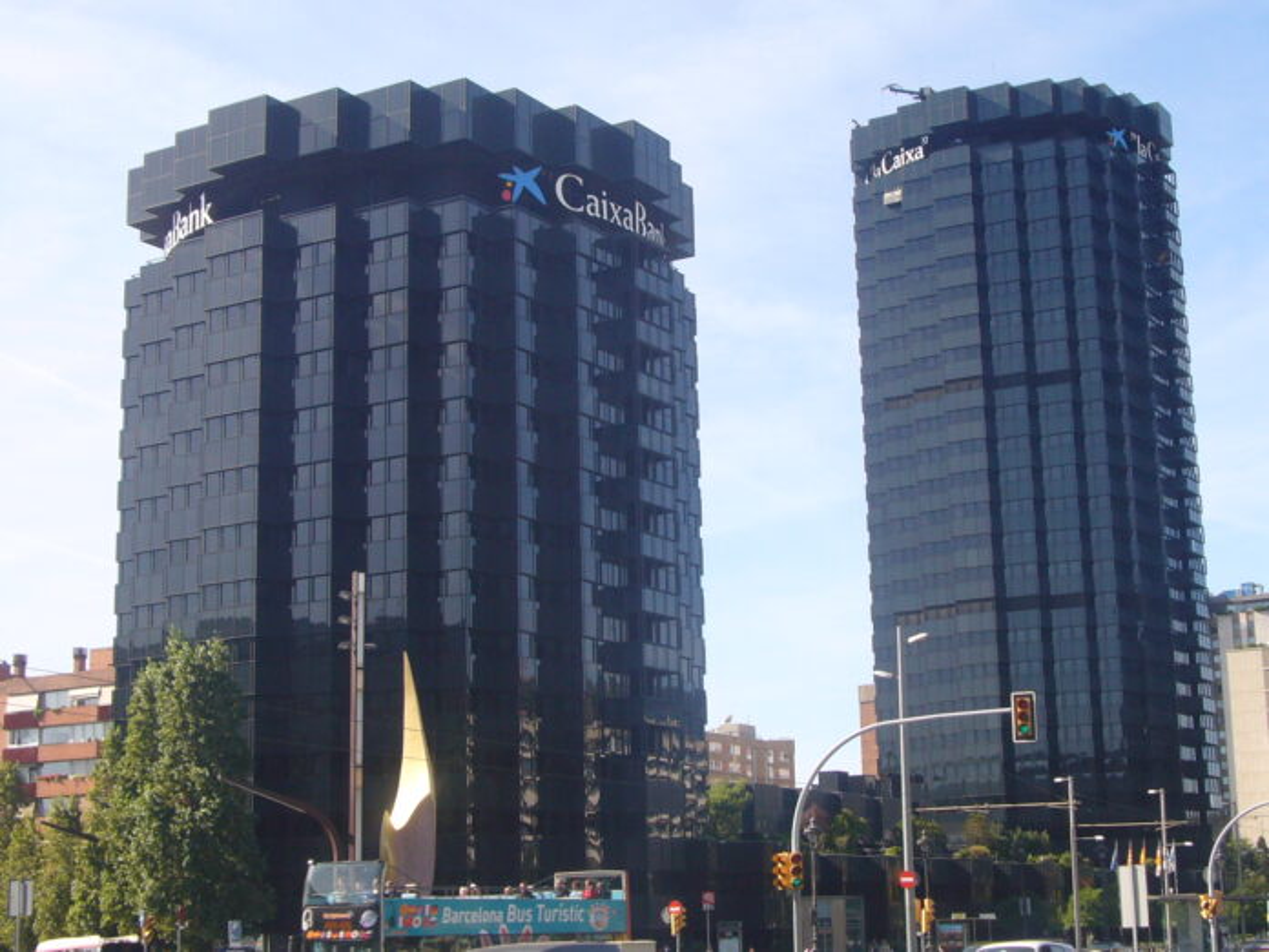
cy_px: 476
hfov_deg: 33.2
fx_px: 2126
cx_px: 634
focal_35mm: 58
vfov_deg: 25.2
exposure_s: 1/125
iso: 80
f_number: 7.1
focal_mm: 6.9
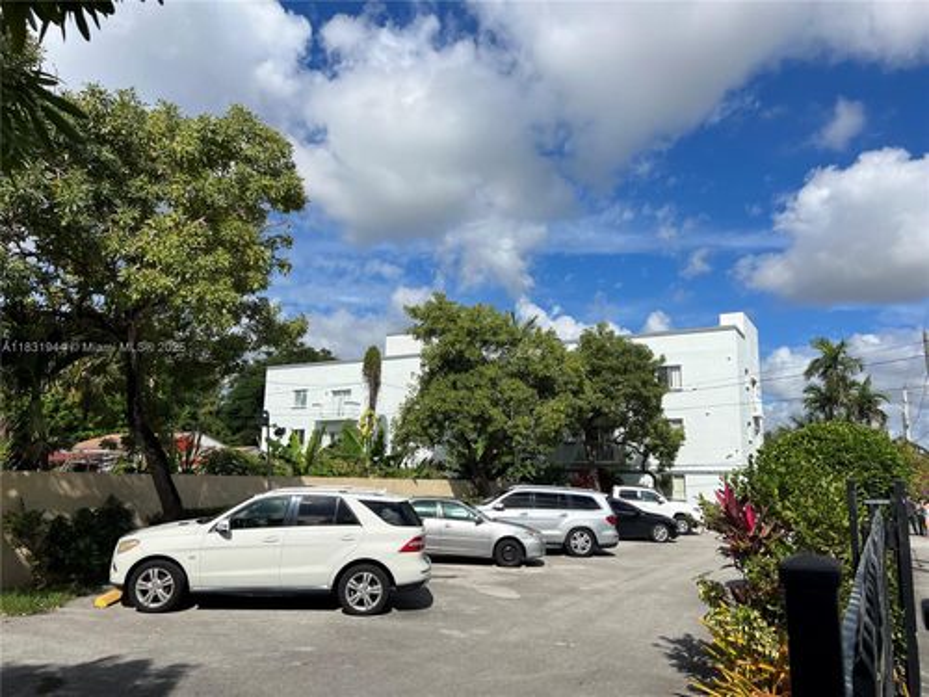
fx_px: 698
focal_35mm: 26
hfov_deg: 67.3
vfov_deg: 53.1
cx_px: 464
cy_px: 348
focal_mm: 5.7
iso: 50
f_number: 1.5
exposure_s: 1/9434
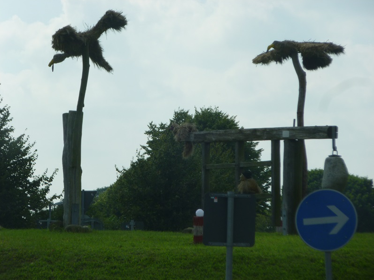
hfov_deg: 10.8
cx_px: 187
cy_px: 140
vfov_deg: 8.1
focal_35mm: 183
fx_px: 1977
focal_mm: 32.4
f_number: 5.8
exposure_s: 1/400
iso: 100
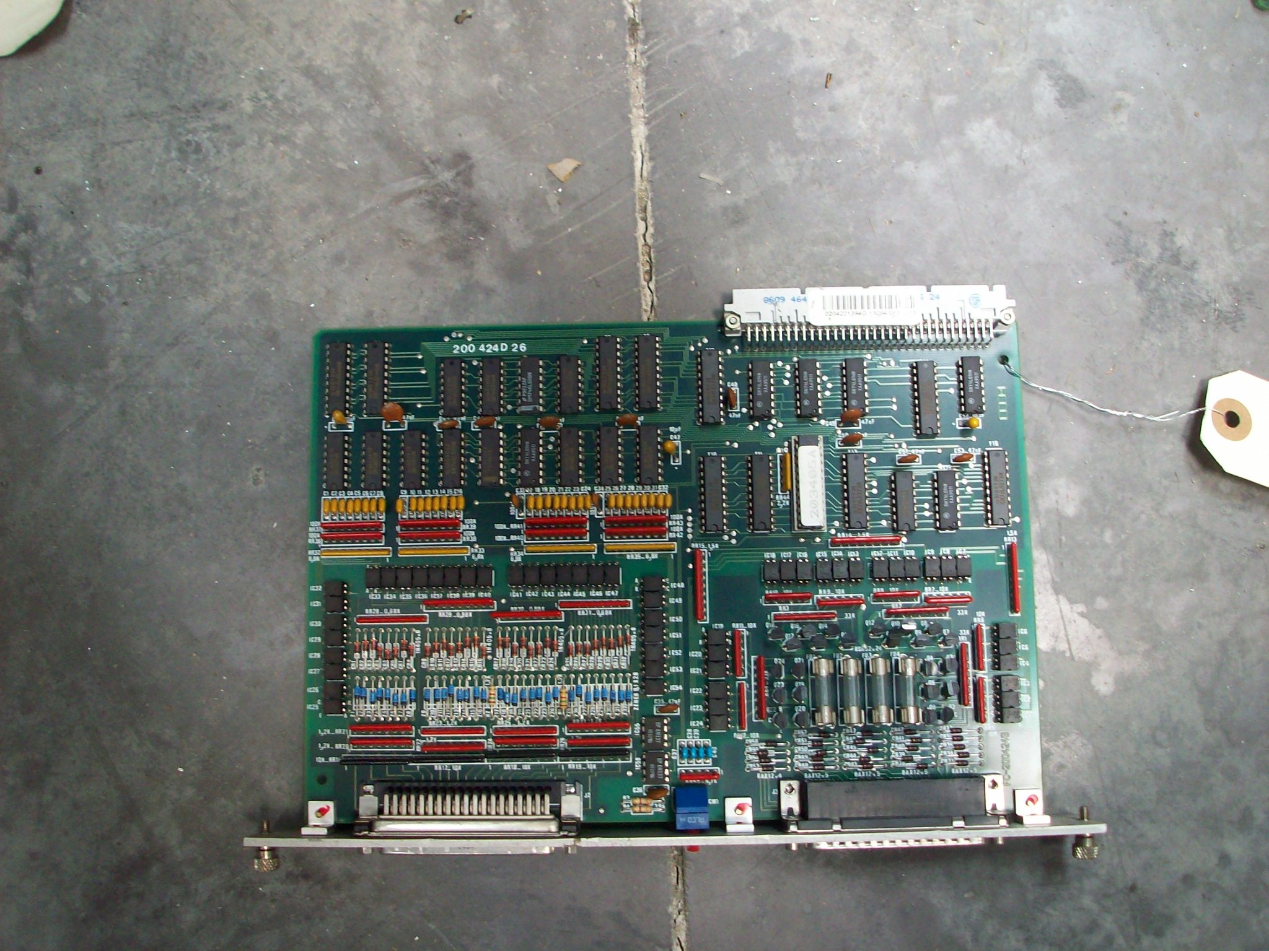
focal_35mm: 34
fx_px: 1246
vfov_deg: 41.8
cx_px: 634
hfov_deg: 54.0
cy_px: 476
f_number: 2.8
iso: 160
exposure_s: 1/26.3
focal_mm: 5.7
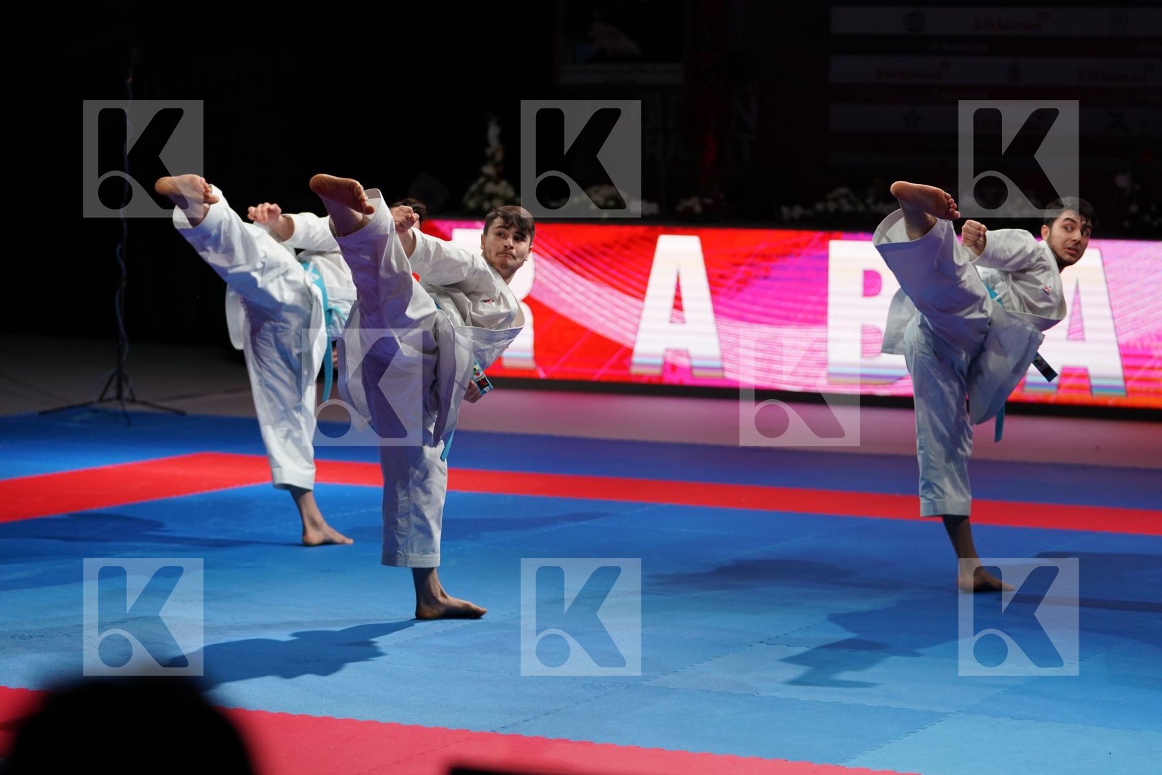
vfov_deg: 12.8
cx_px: 581
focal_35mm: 107
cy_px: 388
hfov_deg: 19.1
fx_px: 3453
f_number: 2.8
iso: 1250
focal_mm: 107
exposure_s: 1/500
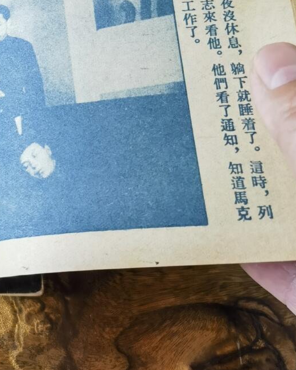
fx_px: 799
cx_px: -79
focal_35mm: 73
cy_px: 35
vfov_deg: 25.2
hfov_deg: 19.5
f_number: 1.9
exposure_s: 1/120
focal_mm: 6.67
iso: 320
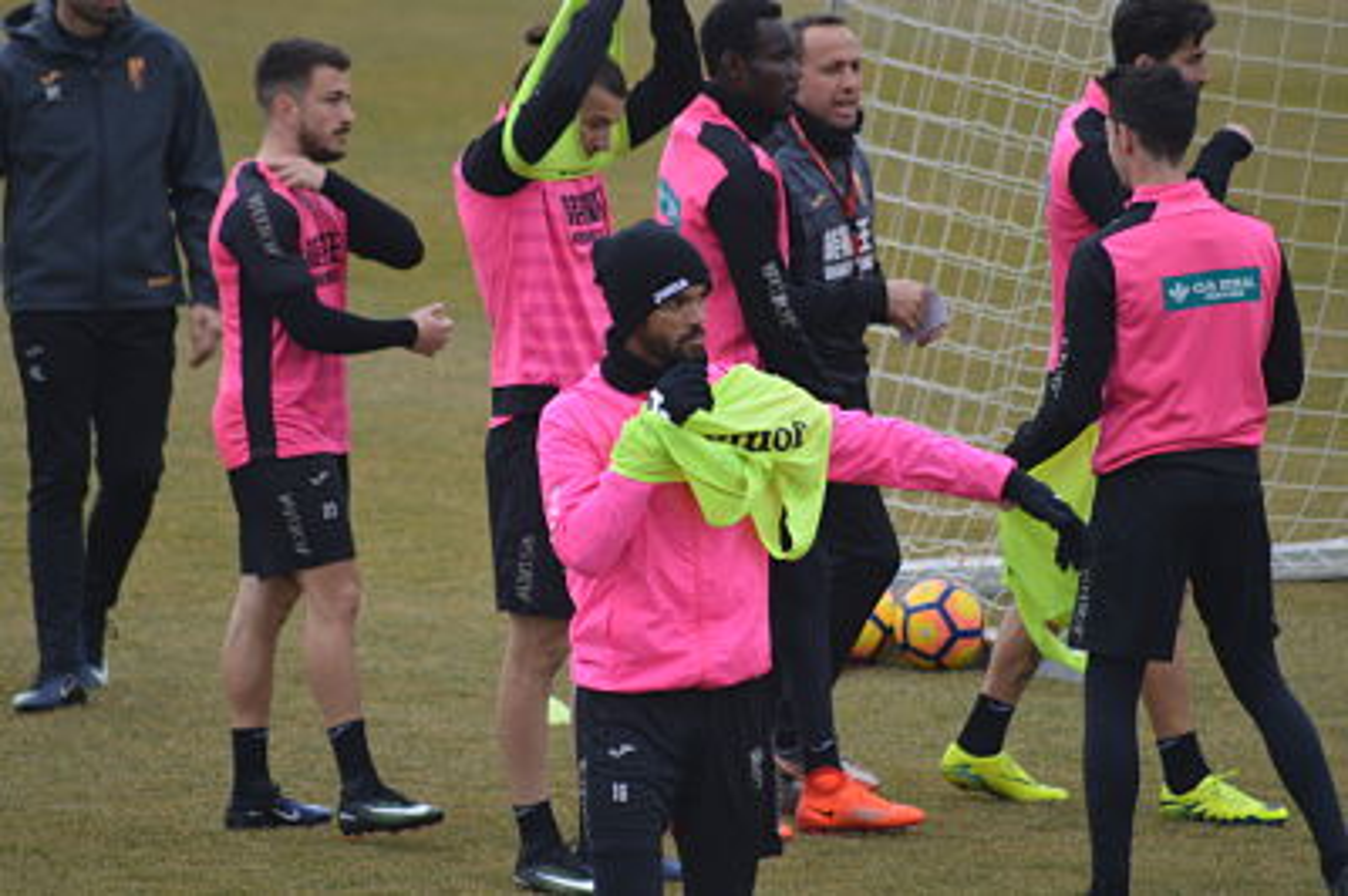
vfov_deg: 3.0
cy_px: 448
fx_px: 16836
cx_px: 674
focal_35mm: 450
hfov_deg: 4.6
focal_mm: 300
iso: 640
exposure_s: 1/500
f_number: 5.6
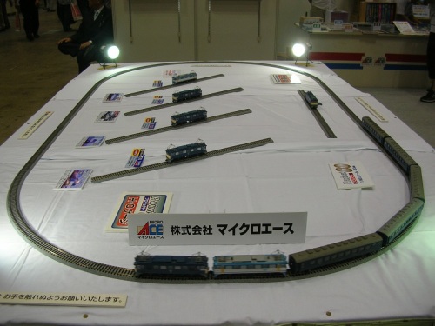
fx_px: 440
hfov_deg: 52.6
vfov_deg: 40.7
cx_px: 218
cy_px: 163
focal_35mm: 35
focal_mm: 5.8
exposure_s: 1/42.4
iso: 50
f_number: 2.8
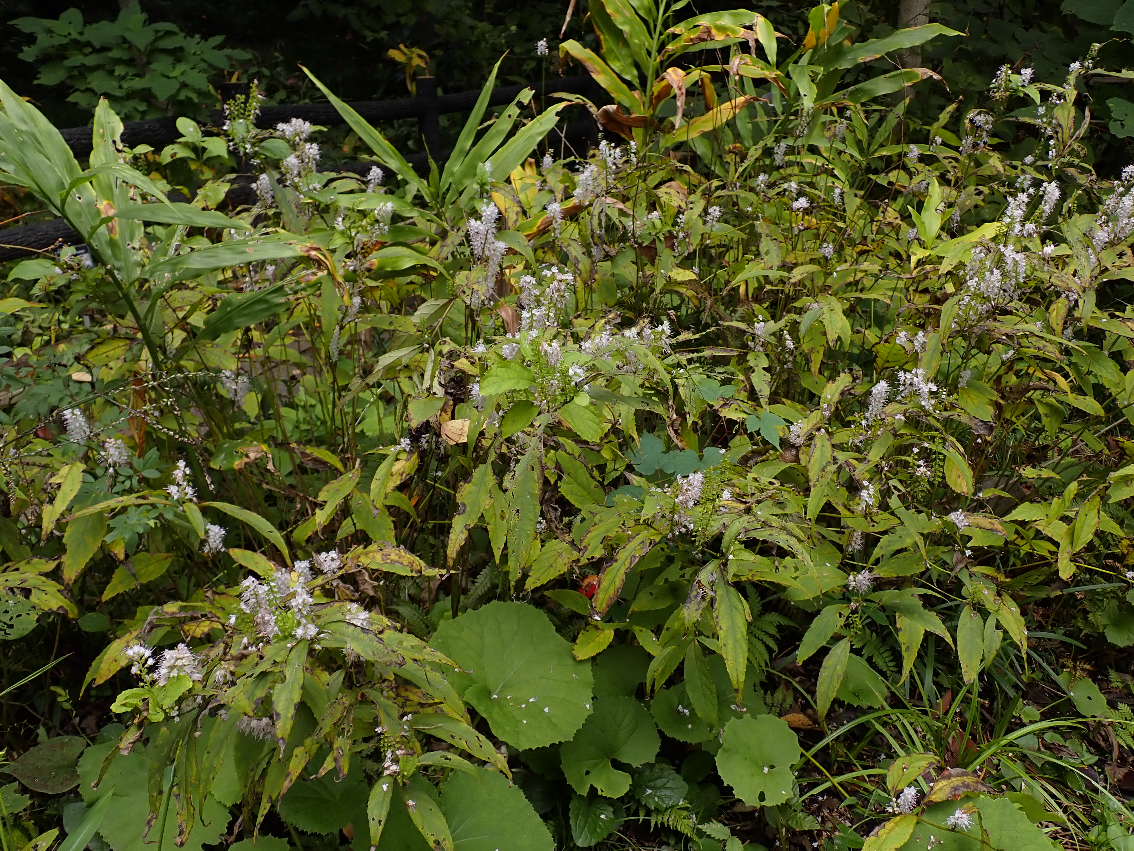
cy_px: 426
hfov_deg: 60.0
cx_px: 567
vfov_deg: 46.8
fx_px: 983
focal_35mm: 30
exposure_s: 1/100
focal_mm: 5.4
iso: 100
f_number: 3.2
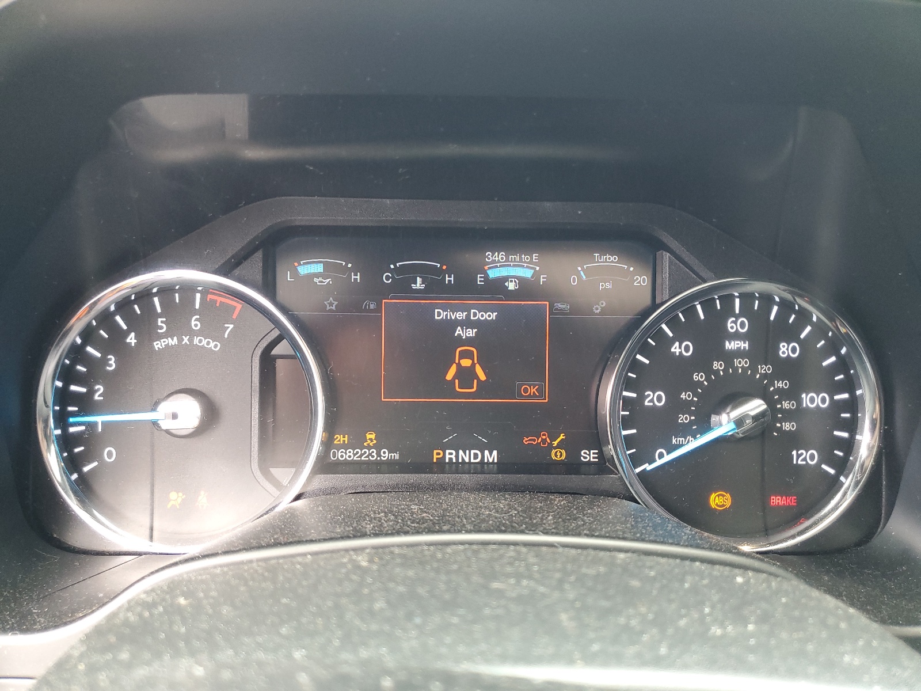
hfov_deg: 67.3
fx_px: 692
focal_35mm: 26
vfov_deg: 53.1
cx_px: 460
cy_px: 346
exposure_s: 1/60.2
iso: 118
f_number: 1.5
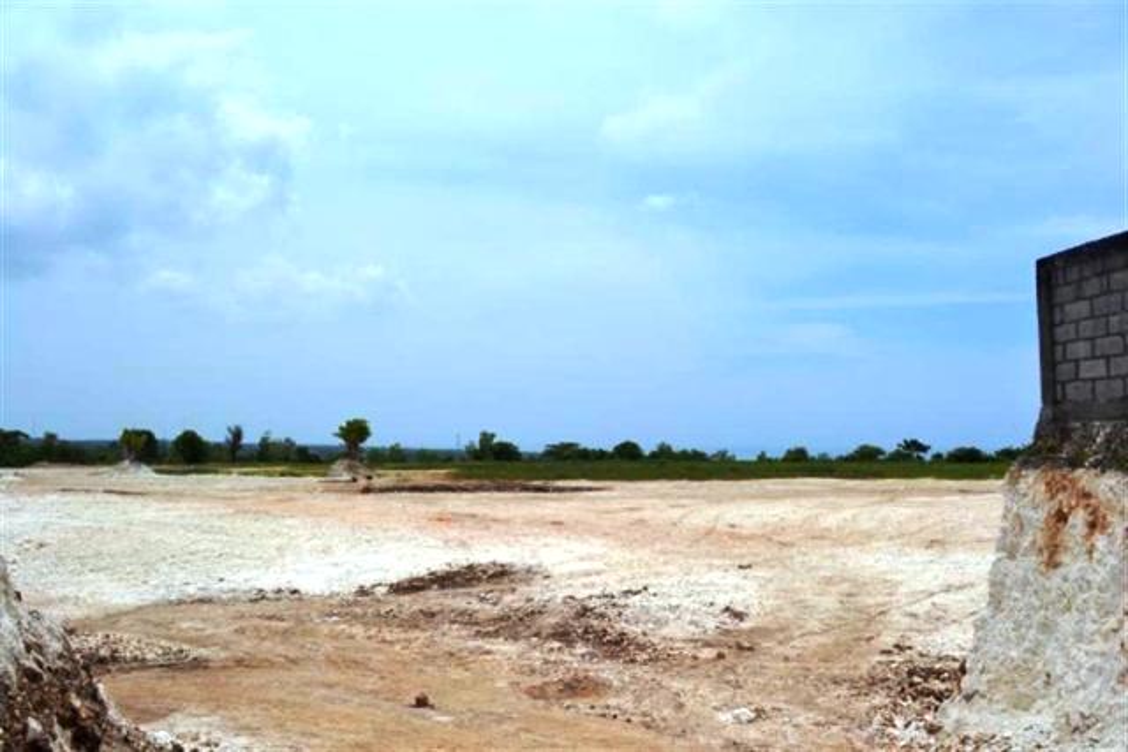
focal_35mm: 27
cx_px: 564
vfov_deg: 48.0
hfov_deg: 67.4
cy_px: 376
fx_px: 846
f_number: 9
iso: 100
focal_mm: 18
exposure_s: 1/320
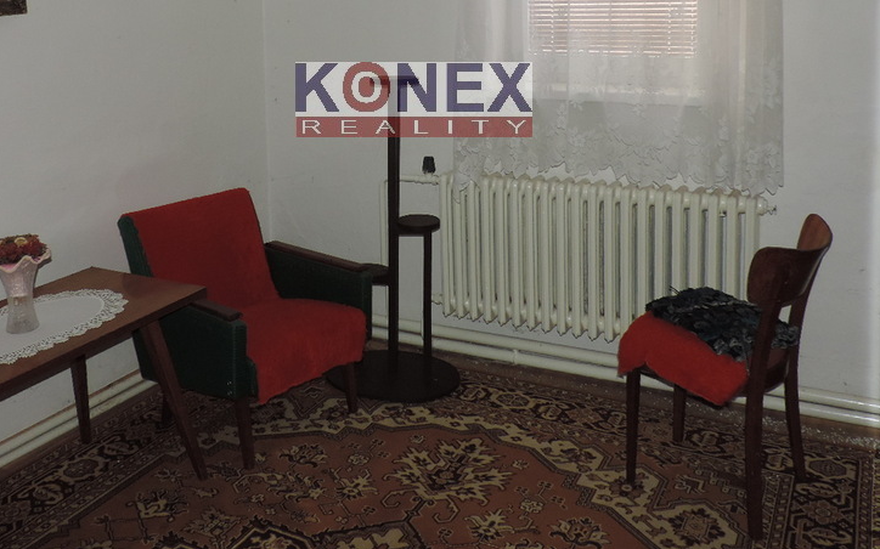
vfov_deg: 33.9
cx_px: 401
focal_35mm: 36
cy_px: 87
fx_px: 863
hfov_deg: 53.9
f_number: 3
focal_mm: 4.3
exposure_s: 1/30
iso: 200
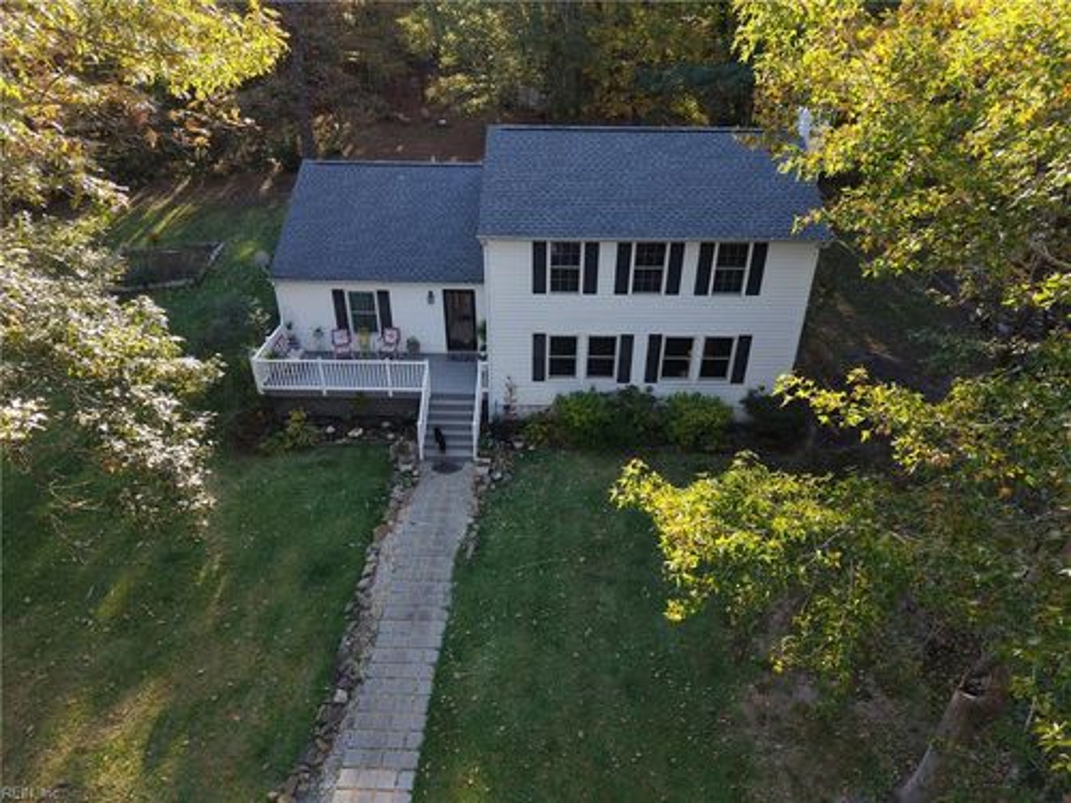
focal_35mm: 24
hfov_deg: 71.6
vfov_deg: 56.8
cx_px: 536
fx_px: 743
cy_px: 402
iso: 360
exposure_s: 1/100
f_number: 1.8
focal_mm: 8.67
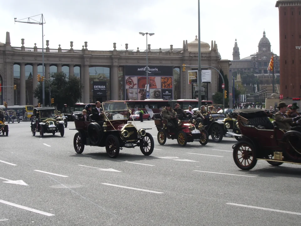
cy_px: 113
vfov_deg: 23.7
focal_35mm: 62
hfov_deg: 31.2
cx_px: 150
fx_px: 539
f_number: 5.6
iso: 50
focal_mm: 10.2
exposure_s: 1/250
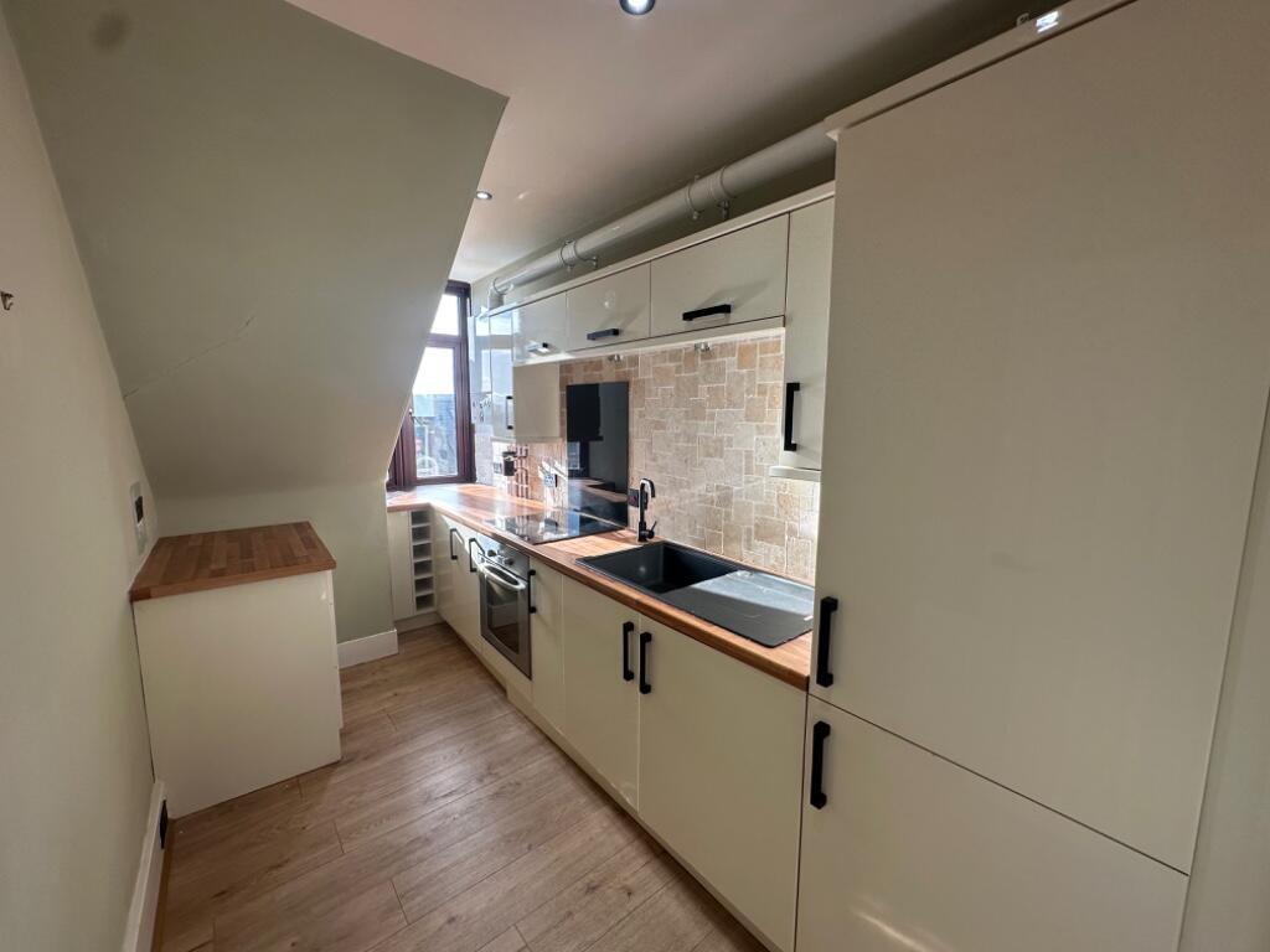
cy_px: 476
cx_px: 635
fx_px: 514
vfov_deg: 85.7
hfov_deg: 102.1
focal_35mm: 14
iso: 40
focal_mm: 2.22
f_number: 2.2
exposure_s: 1/170
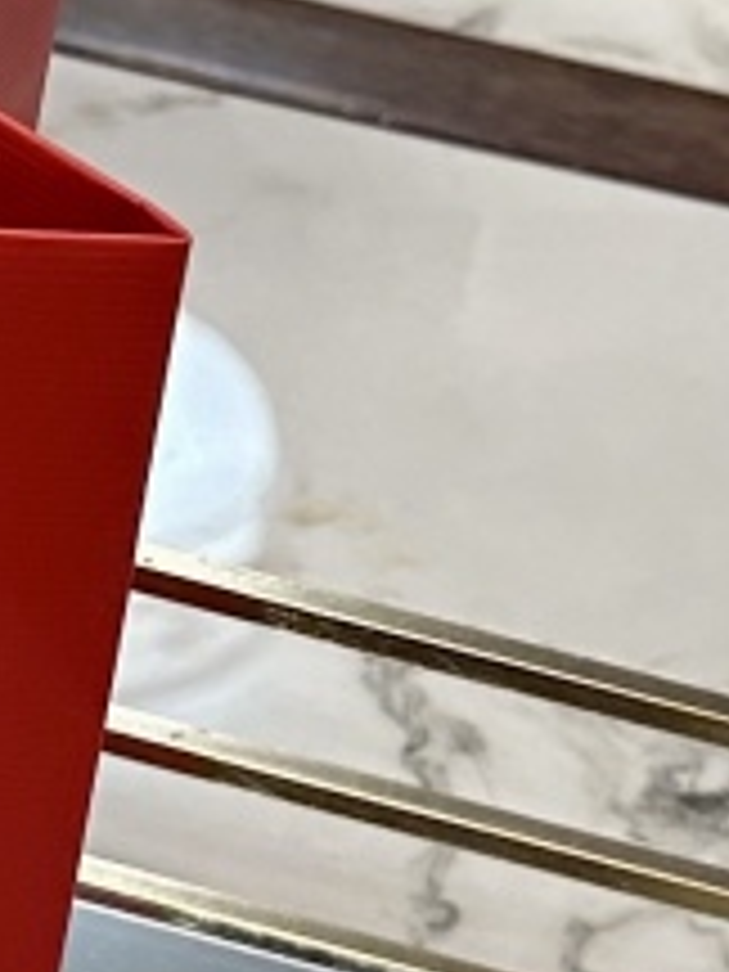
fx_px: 4493
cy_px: 572
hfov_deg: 9.2
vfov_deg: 12.3
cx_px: -72
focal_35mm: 160
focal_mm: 6.86
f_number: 1.78
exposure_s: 1/100
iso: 200
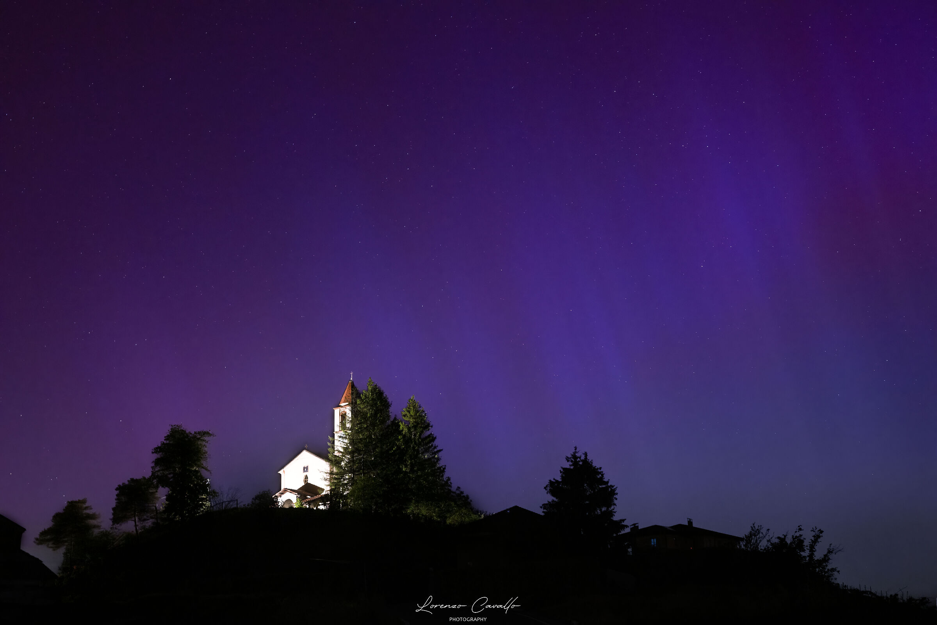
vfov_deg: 30.5
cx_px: 468
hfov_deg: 44.5
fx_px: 1145
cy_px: 312
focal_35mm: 44
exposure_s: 5
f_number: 7.1
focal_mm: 44
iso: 250
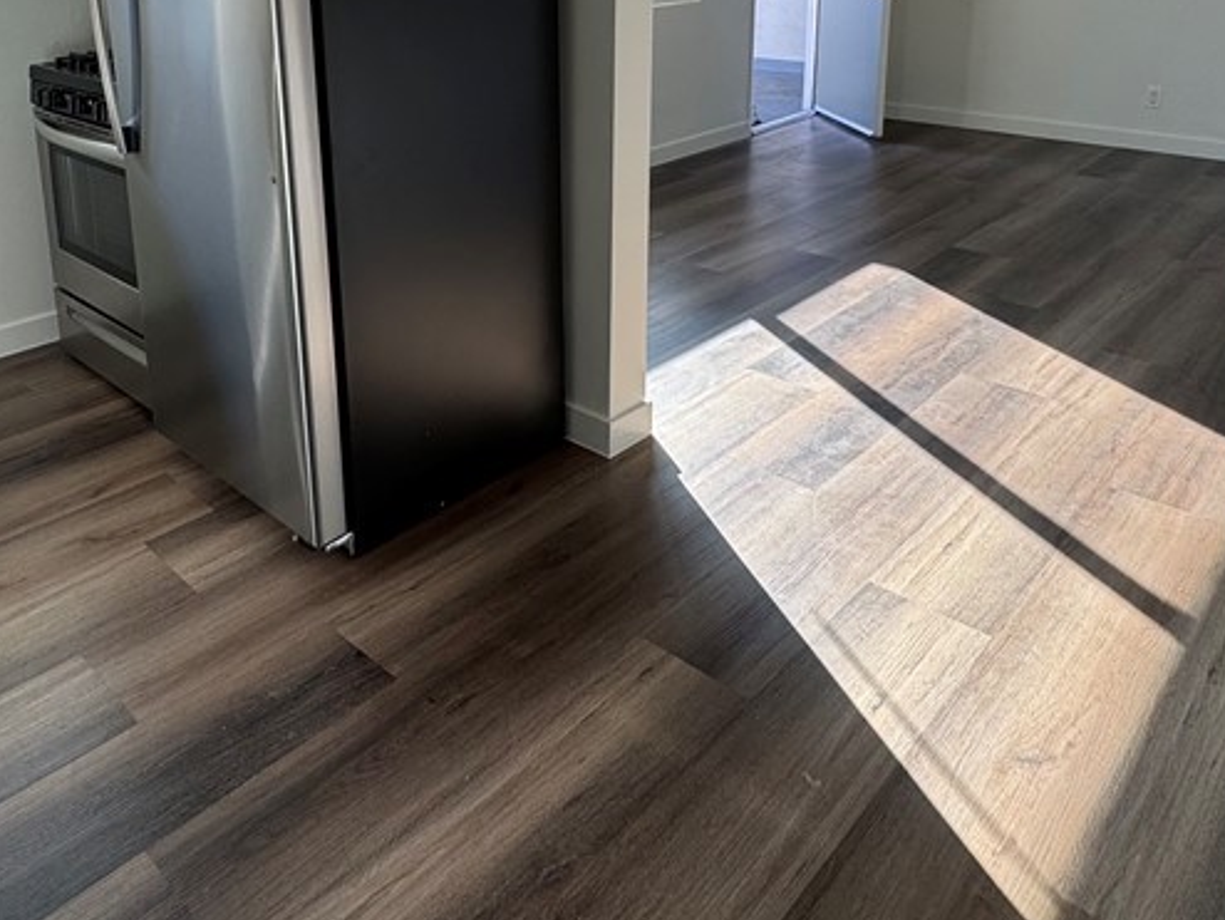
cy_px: 144
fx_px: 1027
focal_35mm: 29
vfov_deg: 45.1
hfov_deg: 60.9
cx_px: 464
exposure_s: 1/99
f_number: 2.2
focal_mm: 2.22
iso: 50
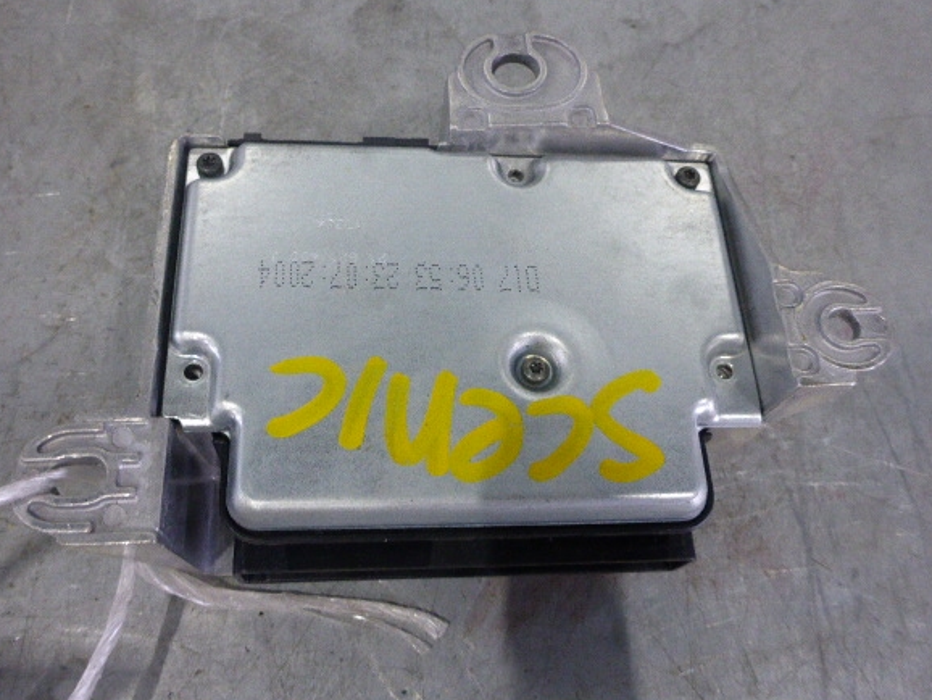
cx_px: 445
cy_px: 344
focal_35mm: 31
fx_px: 835
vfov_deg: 45.5
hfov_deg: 58.3
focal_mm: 4.9
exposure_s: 1/50
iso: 400
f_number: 3.3
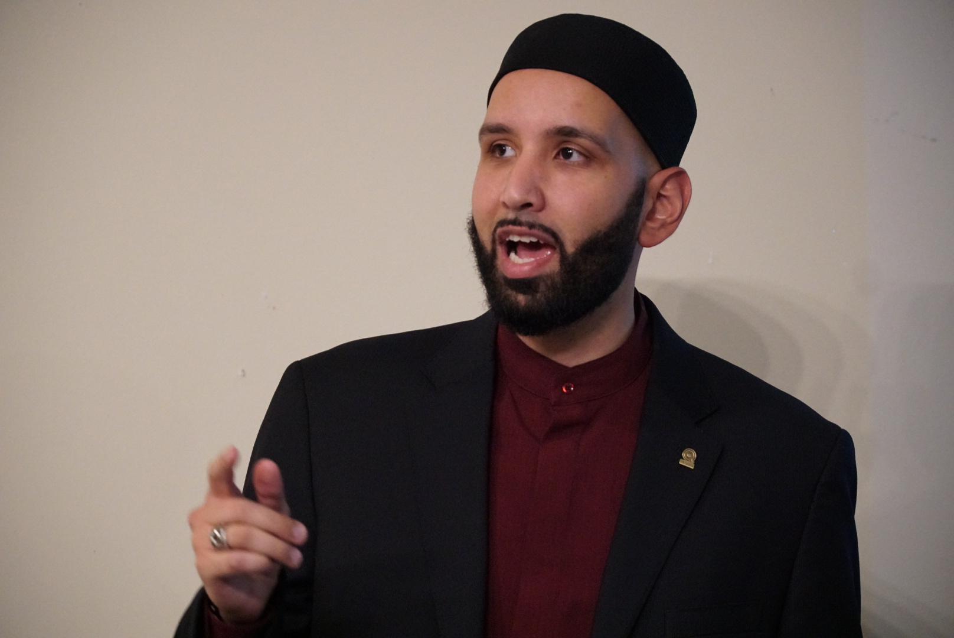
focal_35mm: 158
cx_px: 477
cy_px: 319
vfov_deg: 8.7
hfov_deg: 13.0
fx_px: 4177
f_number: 4
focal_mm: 105
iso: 6400
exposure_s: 1/160
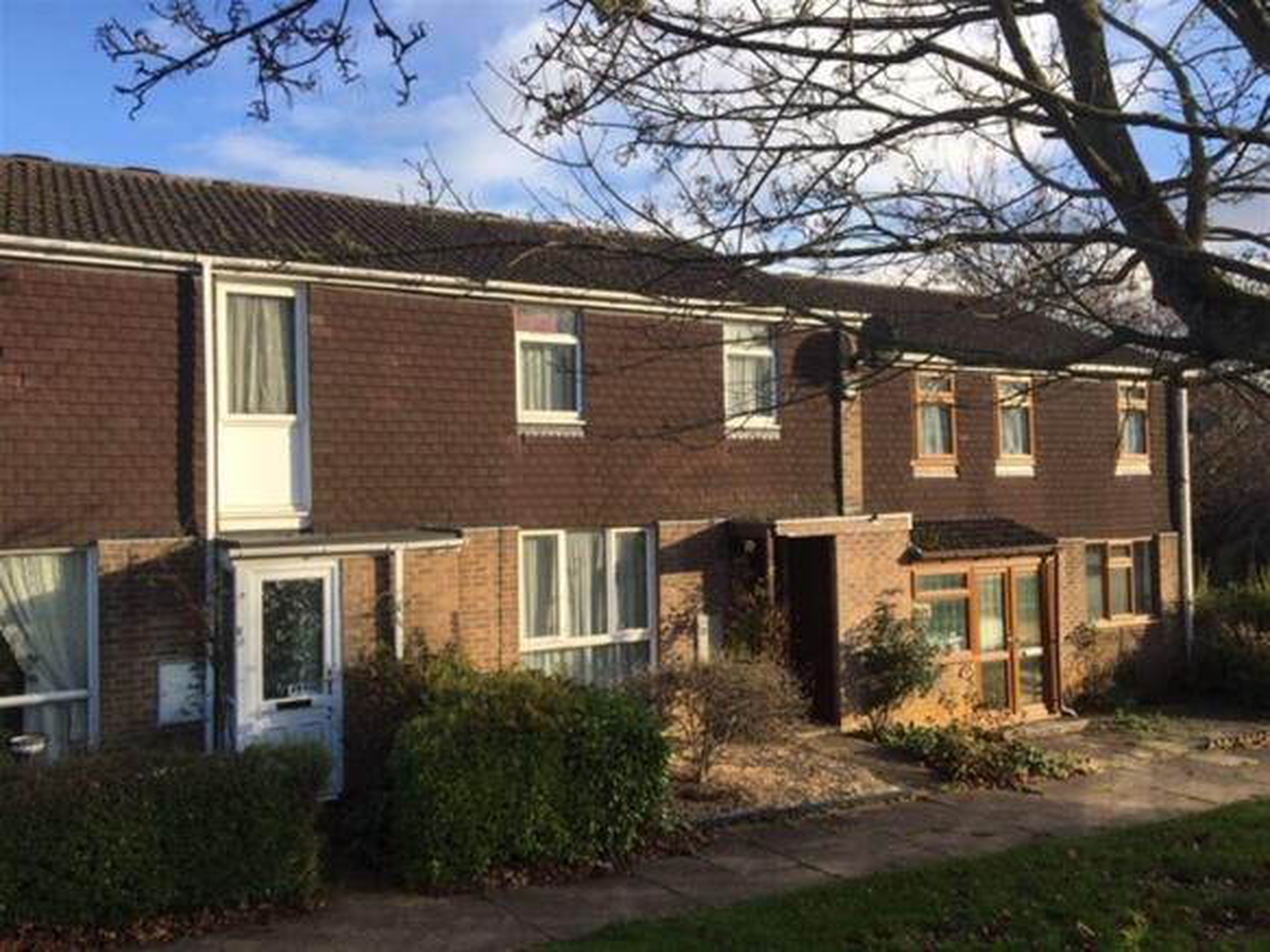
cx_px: 635
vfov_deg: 48.2
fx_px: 1064
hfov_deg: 61.7
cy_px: 476
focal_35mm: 29
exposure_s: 1/641
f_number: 2.2
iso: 25
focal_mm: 4.15
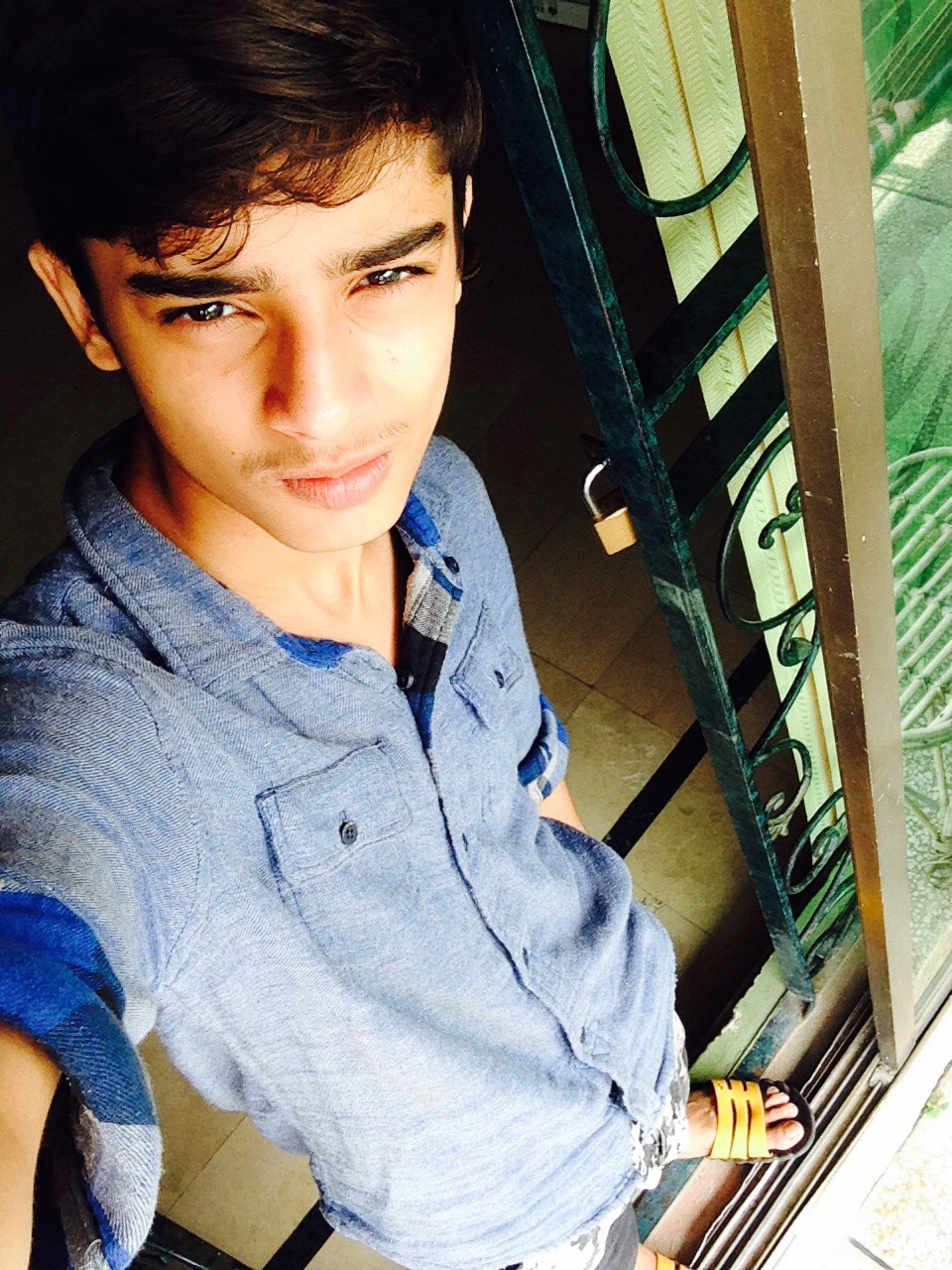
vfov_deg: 52.6
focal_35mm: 35
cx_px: 476
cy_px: 635
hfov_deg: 40.7
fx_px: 1283
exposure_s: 1/120
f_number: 2.4
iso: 40
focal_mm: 2.18
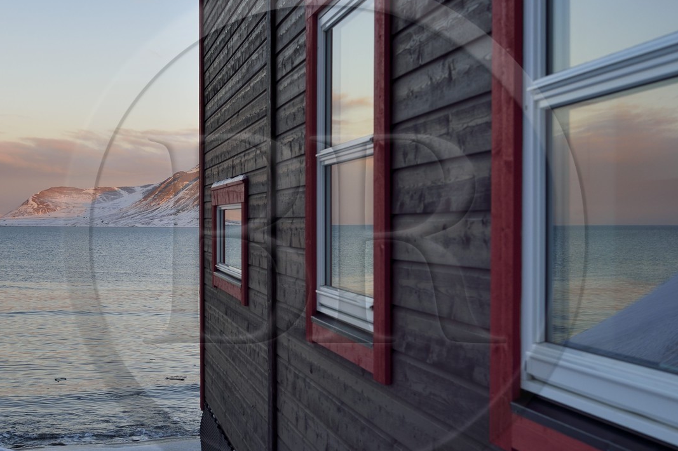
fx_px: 1073
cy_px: 240
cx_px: 323
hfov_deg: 35.1
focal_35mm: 57
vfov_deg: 23.7
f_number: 7.1
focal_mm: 38
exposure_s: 1/160
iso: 200
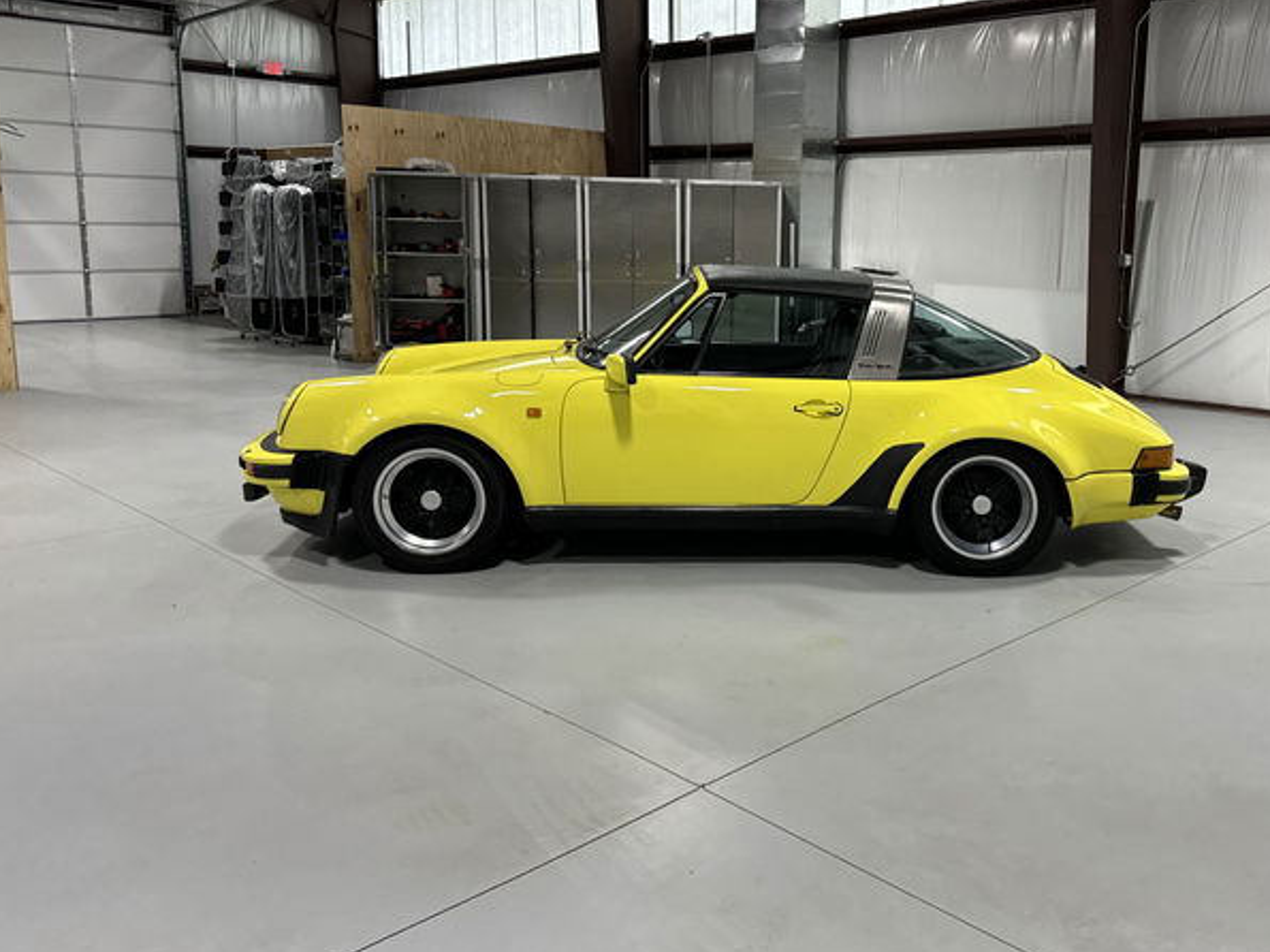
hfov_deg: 57.7
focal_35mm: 31
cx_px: 785
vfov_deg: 45.3
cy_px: 399
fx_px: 1137
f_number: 1.78
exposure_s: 1/120
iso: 125
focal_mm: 6.86
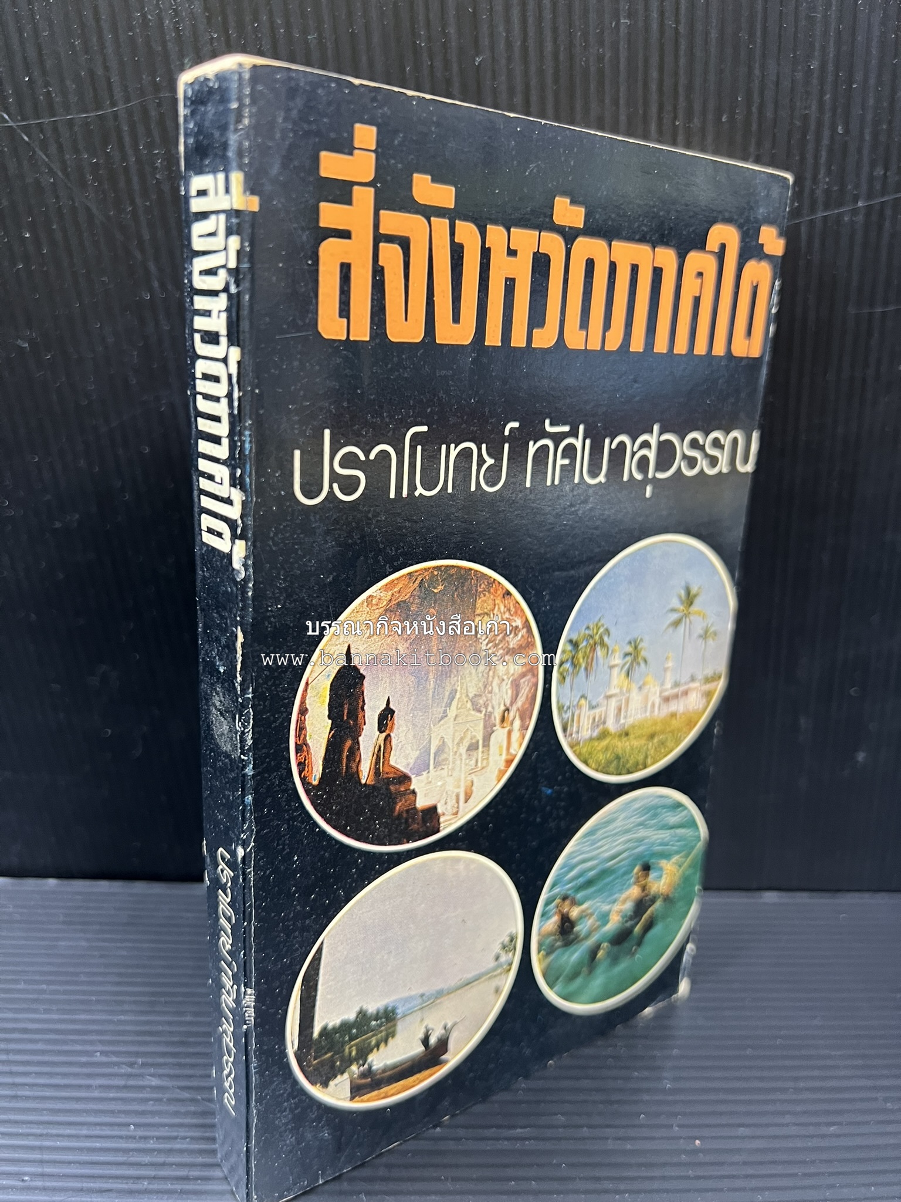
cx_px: 450
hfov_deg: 53.1
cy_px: 601
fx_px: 902
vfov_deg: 67.3
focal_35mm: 26
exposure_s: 1/50
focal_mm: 5.7
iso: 200
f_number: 1.5
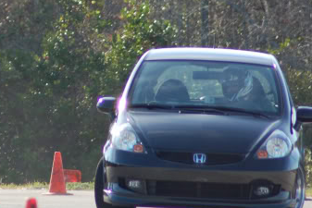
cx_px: 68
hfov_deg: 2.1
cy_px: 73
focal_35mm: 1002
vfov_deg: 1.4
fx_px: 8687
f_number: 5.6
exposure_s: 1/640
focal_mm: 300
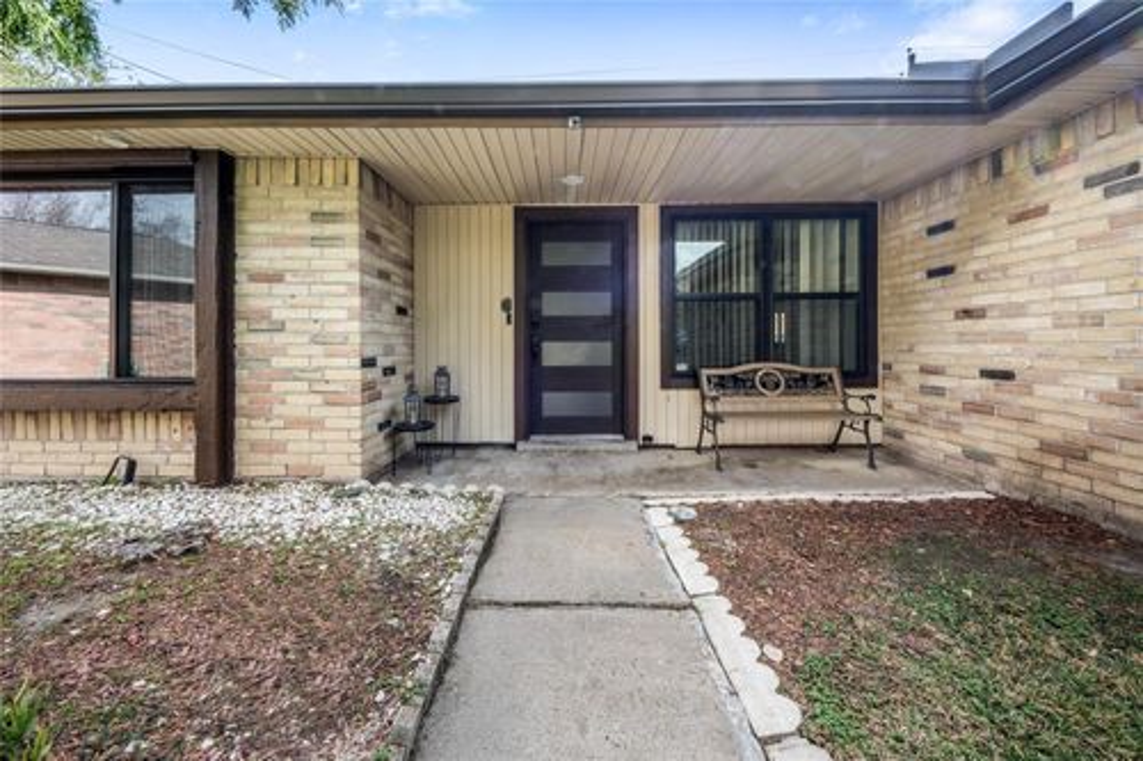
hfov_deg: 112.6
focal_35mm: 12
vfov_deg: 90.0
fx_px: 381
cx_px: 572
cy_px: 380
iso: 800
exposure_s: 1/20
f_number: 9
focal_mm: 12
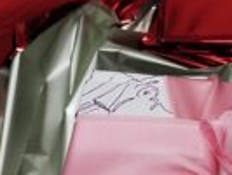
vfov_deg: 11.5
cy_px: 218
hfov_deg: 15.2
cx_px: 262
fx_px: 845
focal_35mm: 126
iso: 200
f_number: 1.7
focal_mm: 5.31
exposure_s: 1/33
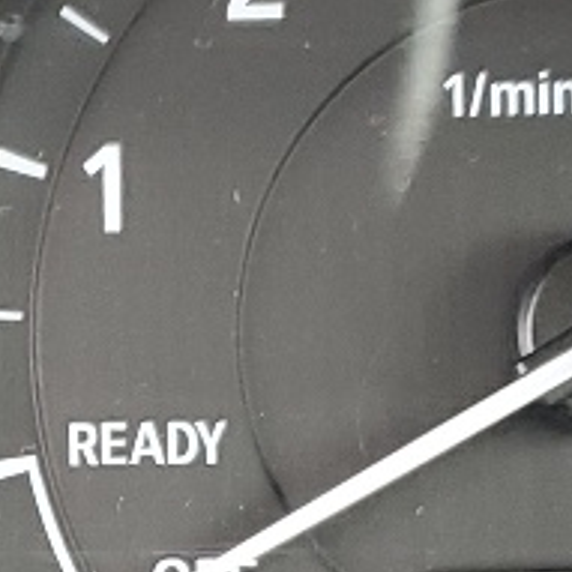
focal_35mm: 193
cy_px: 428
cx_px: -264
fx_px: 3608
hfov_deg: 8.9
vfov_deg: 9.1
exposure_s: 1/60.2
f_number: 1.5
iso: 66
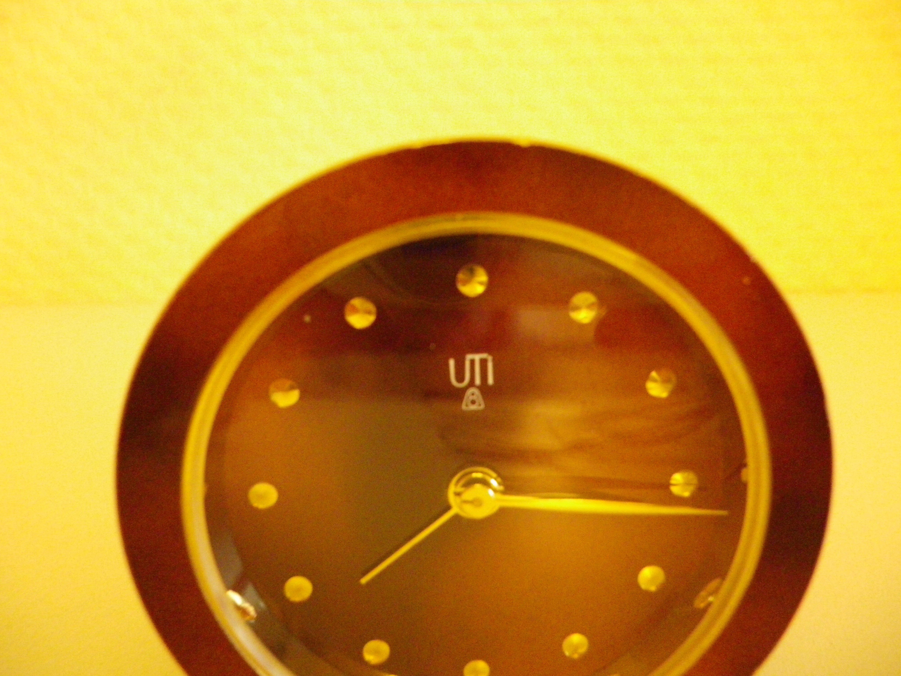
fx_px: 729
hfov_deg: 63.4
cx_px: 450
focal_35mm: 28
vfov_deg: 49.7
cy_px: 338
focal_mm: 4.9
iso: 800
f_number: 2.6
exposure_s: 1/30
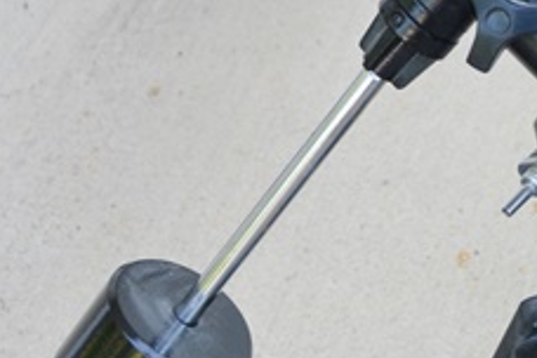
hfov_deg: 22.4
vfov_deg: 15.7
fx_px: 1298
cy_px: 165
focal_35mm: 87
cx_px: 546
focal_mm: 22
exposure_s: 1/125
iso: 360
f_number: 5.6
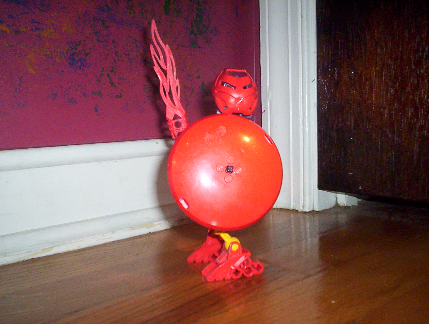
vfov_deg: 37.9
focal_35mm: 38
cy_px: 162
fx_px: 472
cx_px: 214
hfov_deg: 48.9
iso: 140
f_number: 4.5
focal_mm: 4.99
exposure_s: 1/60
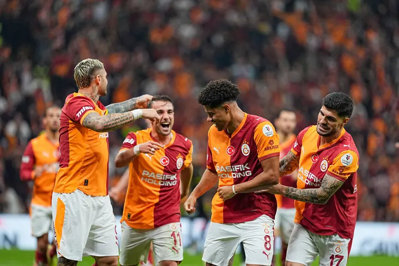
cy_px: 133
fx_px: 3324
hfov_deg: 6.9
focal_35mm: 300
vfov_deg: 4.6
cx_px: 200
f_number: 2.8
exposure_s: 1/1250
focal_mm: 300
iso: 1000
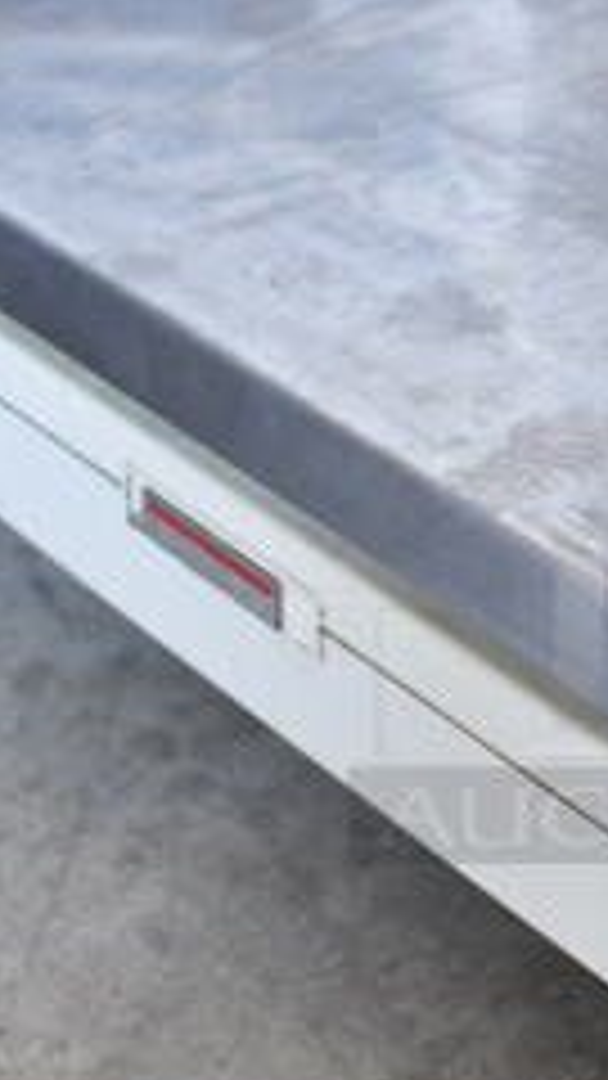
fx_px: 2293
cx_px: 851
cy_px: 626
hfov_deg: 14.3
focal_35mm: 80
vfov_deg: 26.5
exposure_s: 1/30
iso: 450
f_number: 3.5
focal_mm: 20
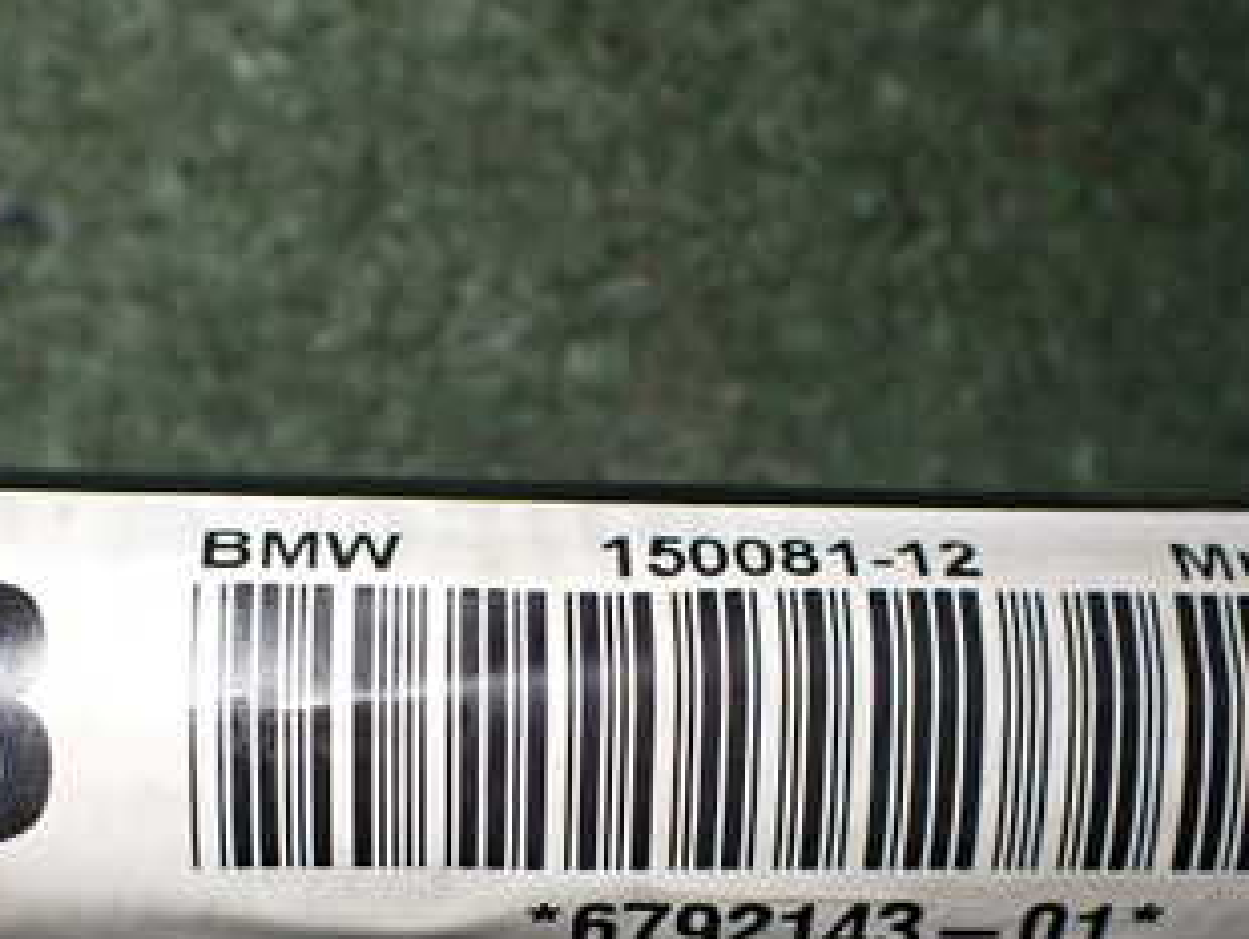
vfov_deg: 24.8
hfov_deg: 33.1
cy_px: 774
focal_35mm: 58
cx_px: 516
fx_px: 2094
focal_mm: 5.4
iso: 250
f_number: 2.3
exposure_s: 1/125
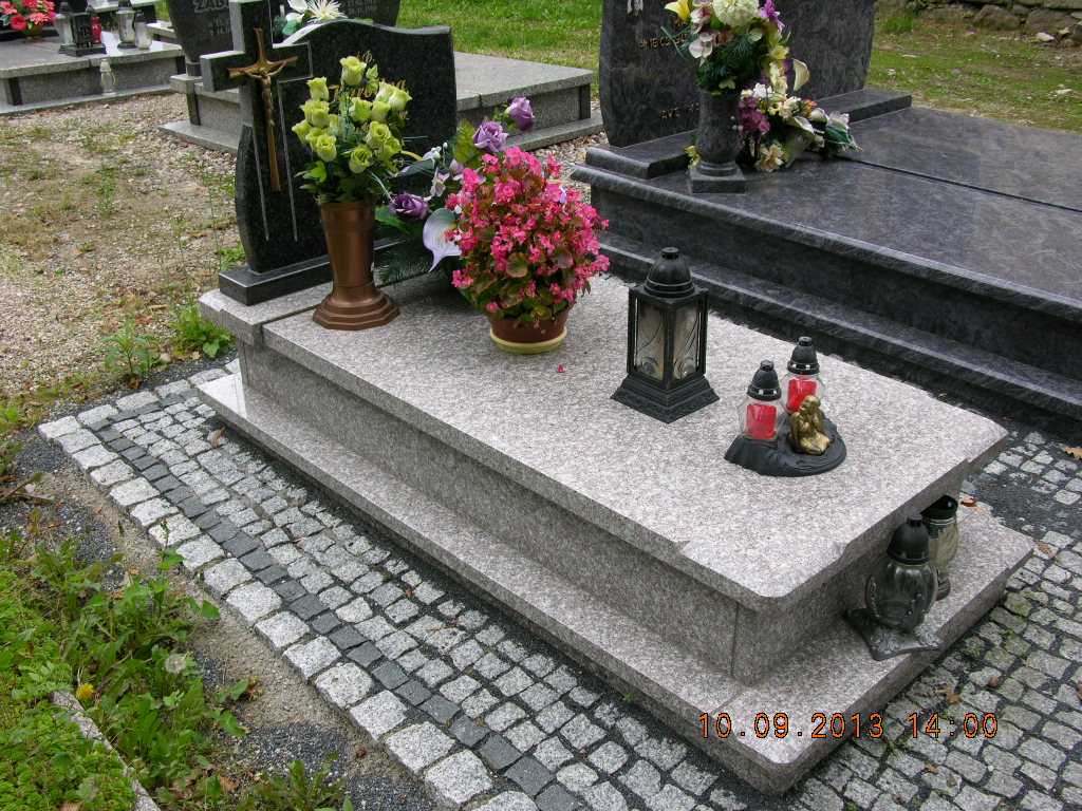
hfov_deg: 52.6
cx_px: 541
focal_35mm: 35
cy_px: 406
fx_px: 1094
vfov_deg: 40.7
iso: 50
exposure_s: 1/102
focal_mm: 8.9
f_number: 4
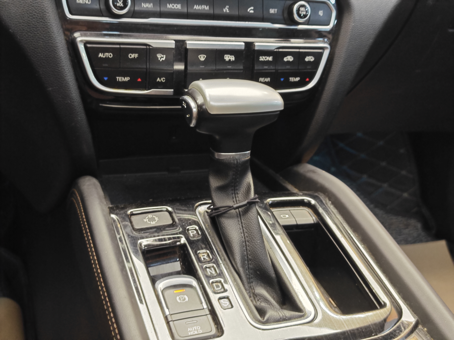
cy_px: 170
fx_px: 603
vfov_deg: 31.5
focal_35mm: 46
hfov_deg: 41.2
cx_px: 227
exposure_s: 1/25
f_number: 1.9
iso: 500
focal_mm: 8.7
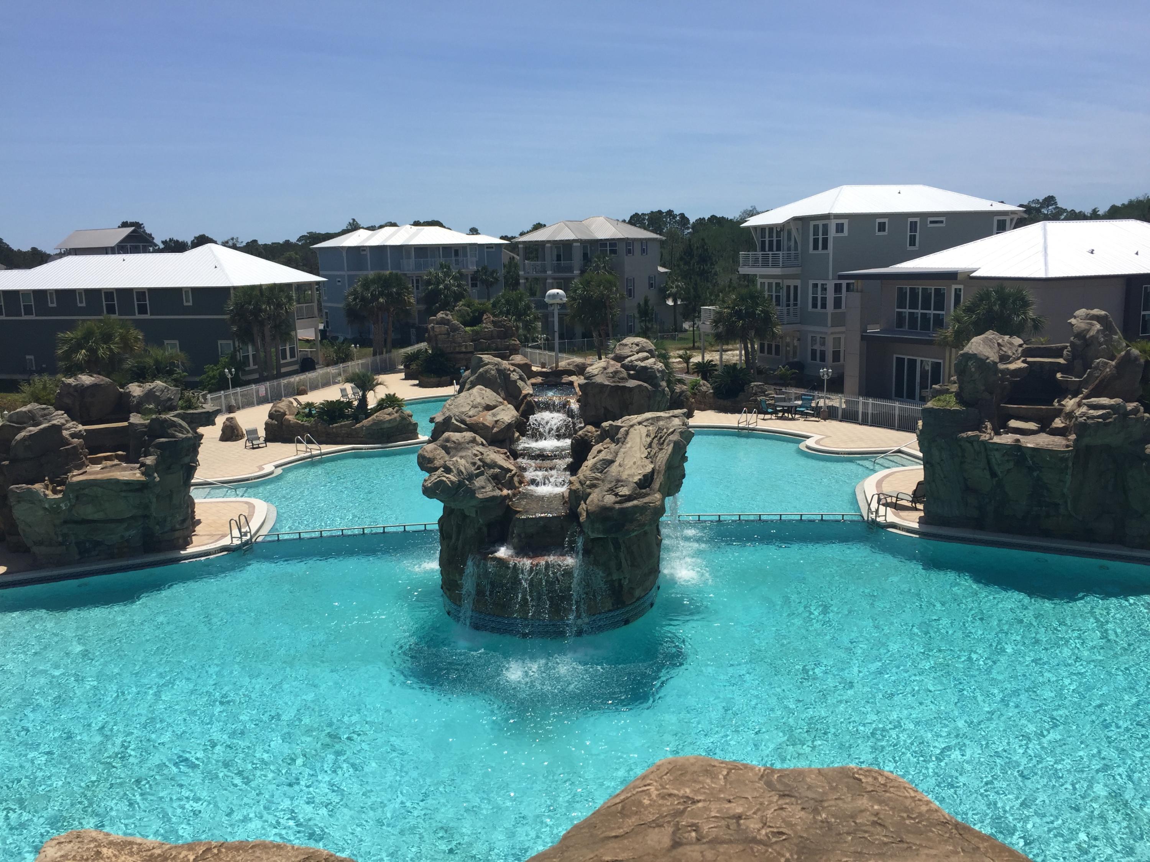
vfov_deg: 48.2
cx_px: 575
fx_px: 963
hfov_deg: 61.7
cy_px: 431
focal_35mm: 29
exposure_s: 1/3049
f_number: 2.2
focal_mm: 4.15
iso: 32
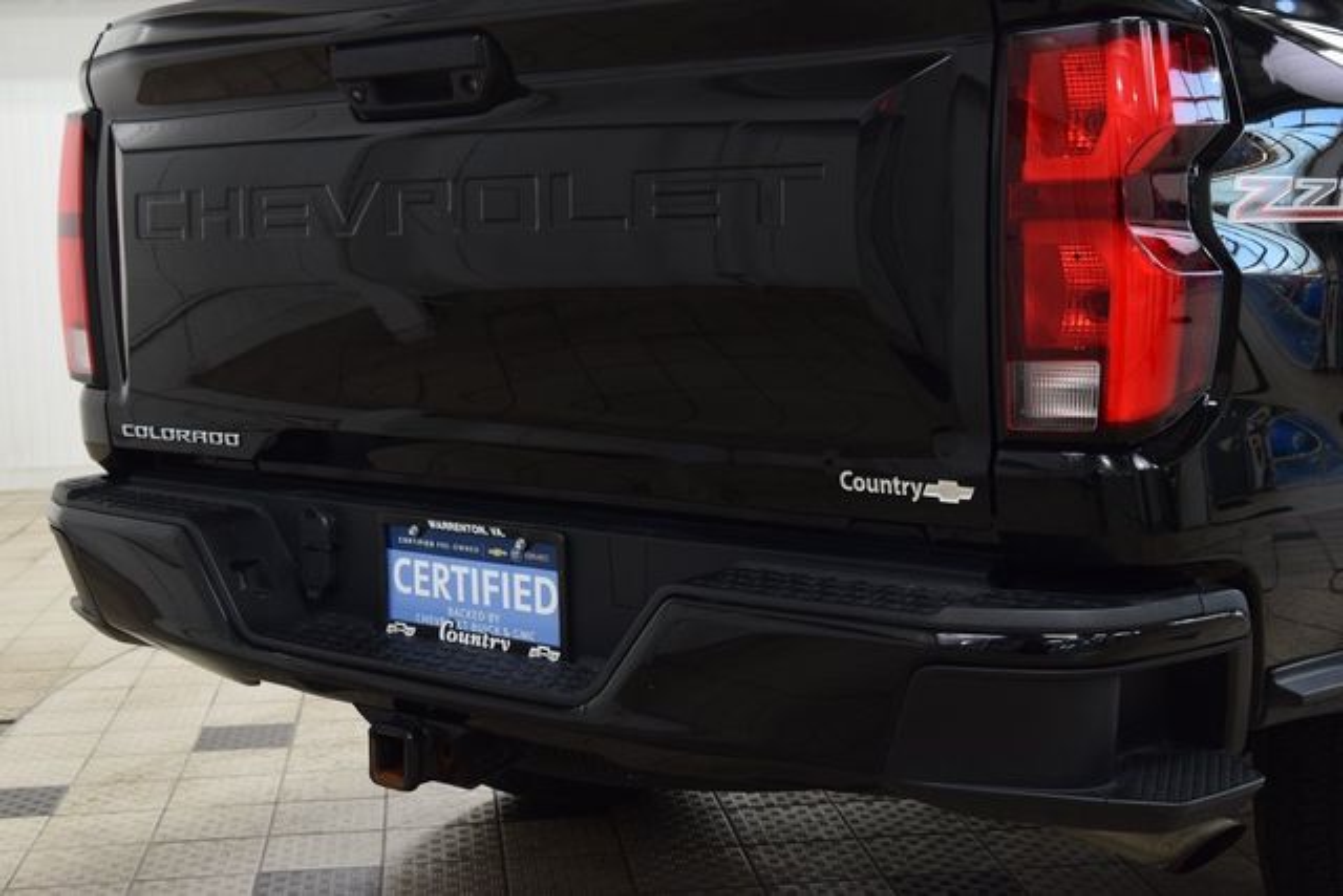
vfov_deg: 26.5
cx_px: 672
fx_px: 1903
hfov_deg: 38.9
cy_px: 448
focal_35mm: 51
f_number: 6.3
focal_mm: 34
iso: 720
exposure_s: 1/15
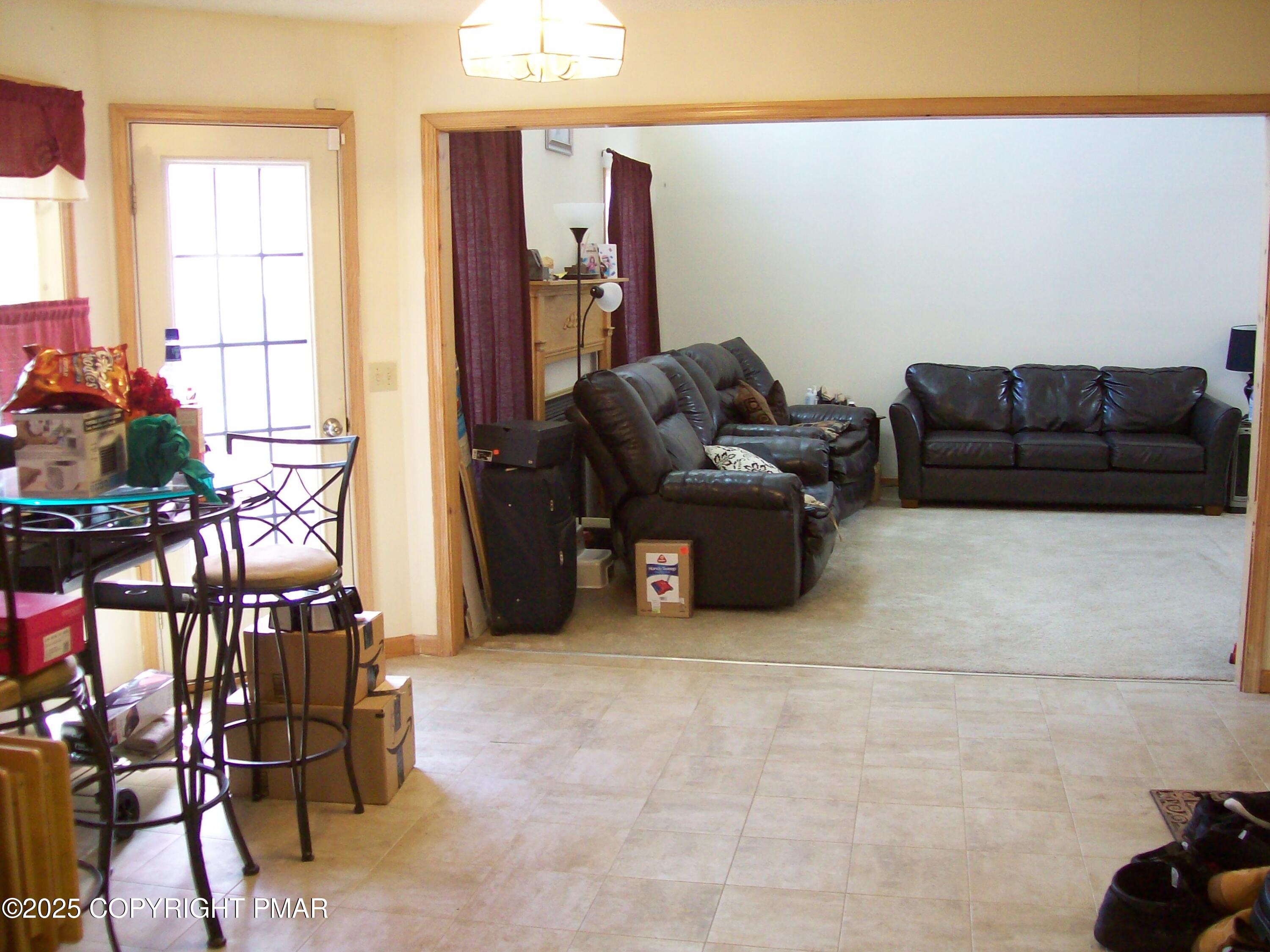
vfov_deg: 39.7
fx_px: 1321
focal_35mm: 36
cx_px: 635
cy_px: 476
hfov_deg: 51.4
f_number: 2.7
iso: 160
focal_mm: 6
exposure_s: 1/16.7
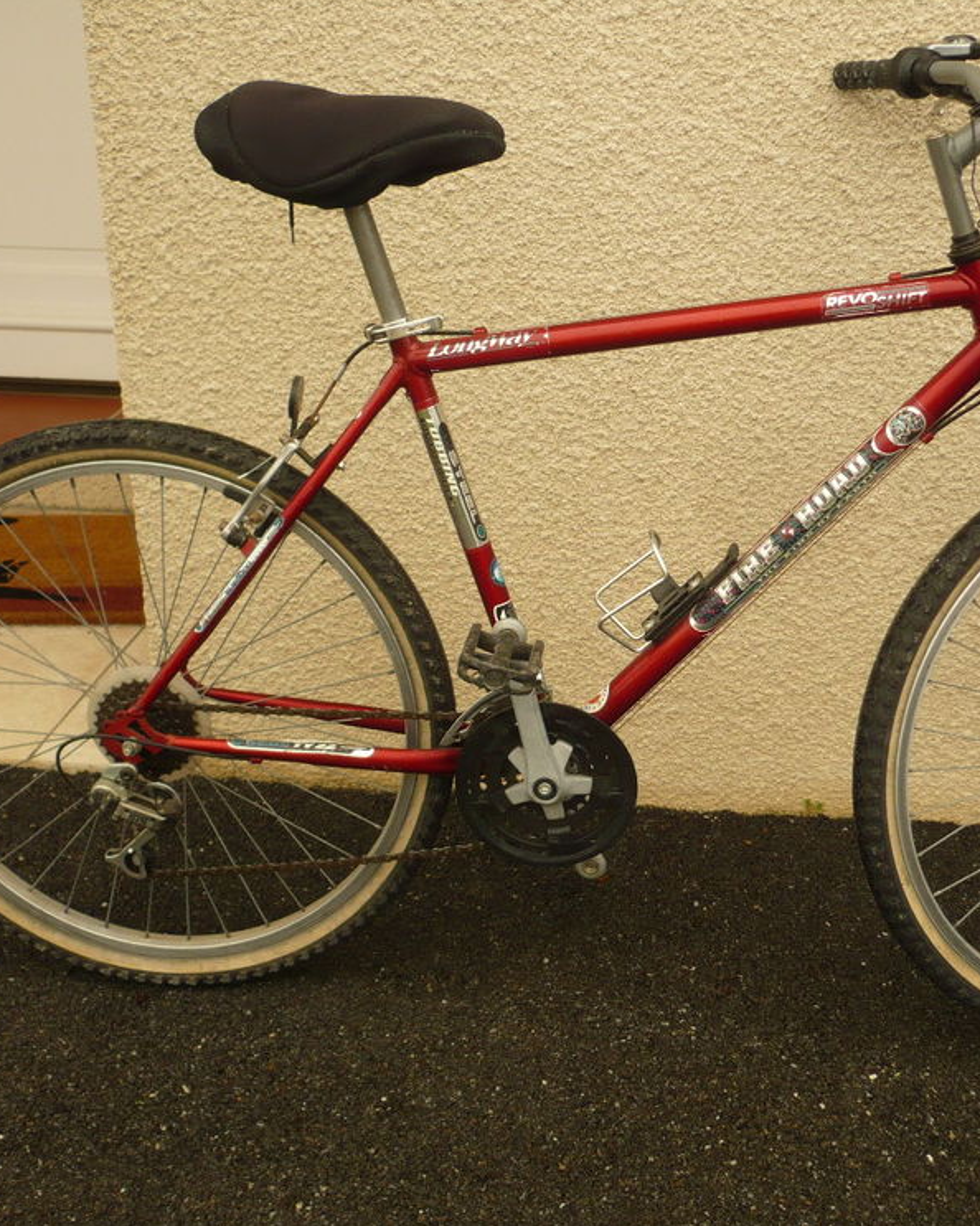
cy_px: 612
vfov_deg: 40.3
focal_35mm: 46
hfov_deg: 32.5
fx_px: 1668
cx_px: 643
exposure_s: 1/125
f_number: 2.8
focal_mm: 5.8
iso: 100
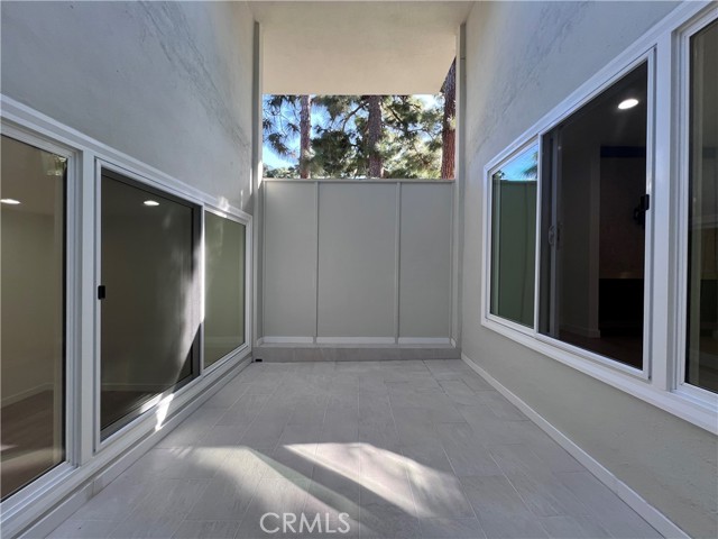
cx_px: 359
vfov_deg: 89.9
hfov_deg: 106.2
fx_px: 270
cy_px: 270
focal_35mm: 13
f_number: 1.8
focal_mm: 1.57
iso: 40
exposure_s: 1/120
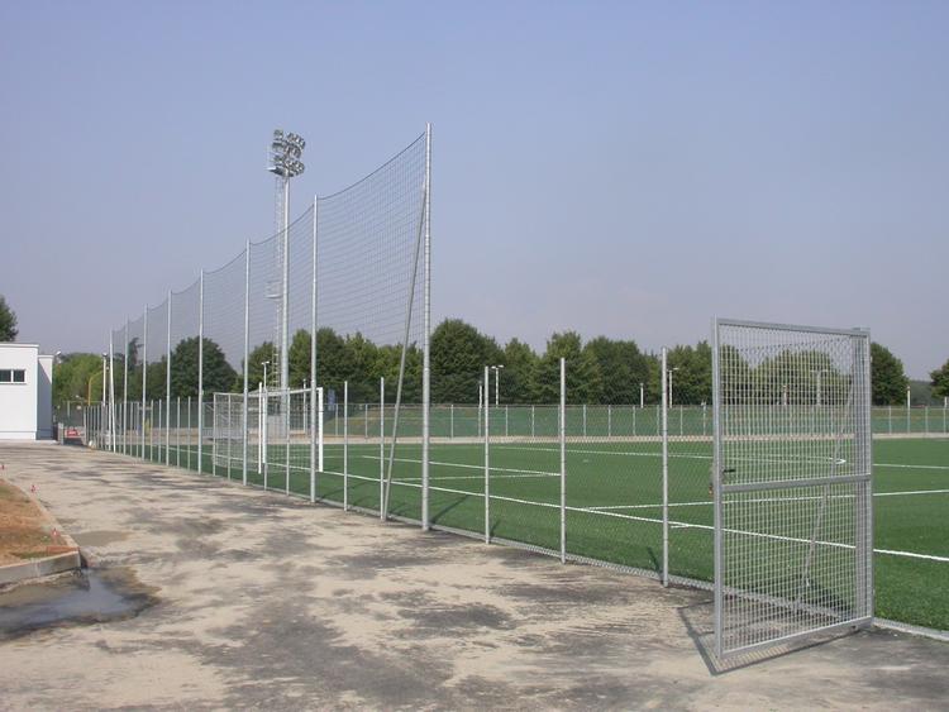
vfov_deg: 33.6
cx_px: 474
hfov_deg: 43.8
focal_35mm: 43
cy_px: 356
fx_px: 1179
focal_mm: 8.9
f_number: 7.8
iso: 100
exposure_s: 1/469
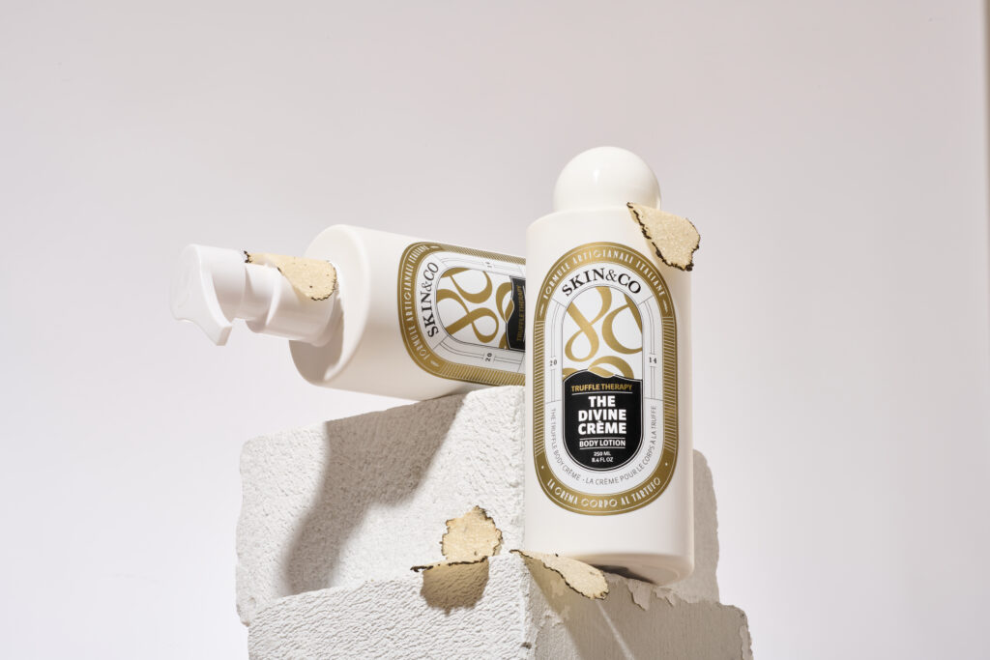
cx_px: 495
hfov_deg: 19.5
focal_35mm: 105
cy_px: 330
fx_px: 2888
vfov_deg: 13.0
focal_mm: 105
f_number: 25
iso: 100
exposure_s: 1/160
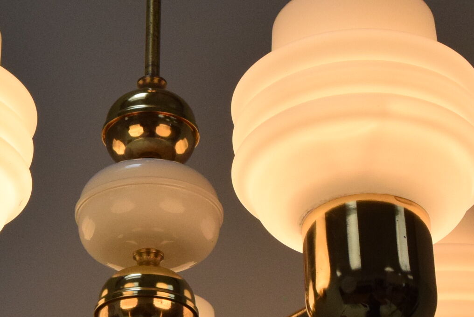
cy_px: 168
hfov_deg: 19.2
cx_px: 153
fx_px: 1397
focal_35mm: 106
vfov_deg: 12.9
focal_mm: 24
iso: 1600
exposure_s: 1/400
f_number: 10
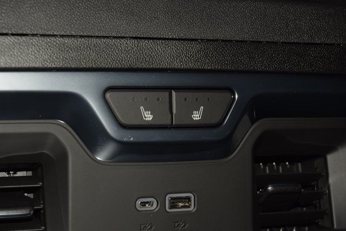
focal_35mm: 105
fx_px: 1009
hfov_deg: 19.5
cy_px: 116
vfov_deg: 13.0
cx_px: 173
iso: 100
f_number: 8
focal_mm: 70
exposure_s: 1/125
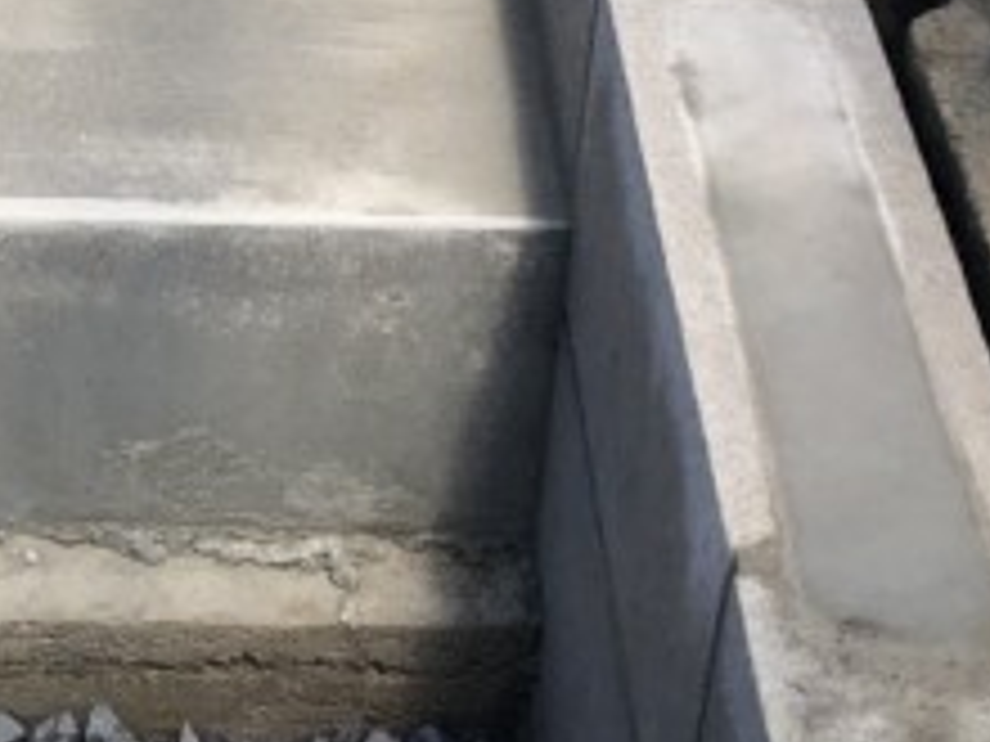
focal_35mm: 102
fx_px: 2917
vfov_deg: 14.1
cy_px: -117
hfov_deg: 18.8
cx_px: 14
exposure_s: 1/1779
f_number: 1.8
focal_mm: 3.99
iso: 20
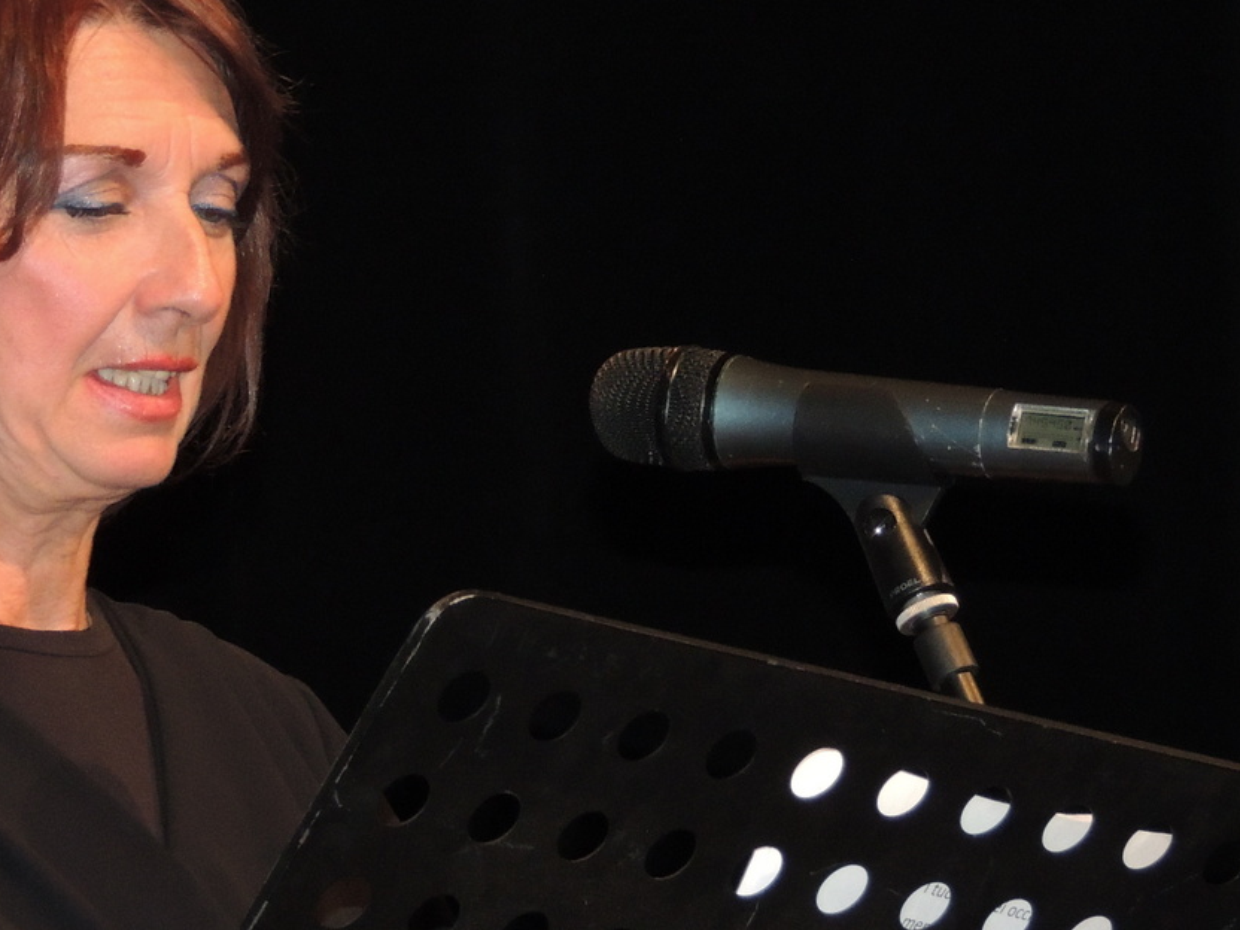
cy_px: 560
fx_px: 9994
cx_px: 493
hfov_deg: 7.1
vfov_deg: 5.3
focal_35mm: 279
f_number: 4.4
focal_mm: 25.8
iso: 640
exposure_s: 1/60
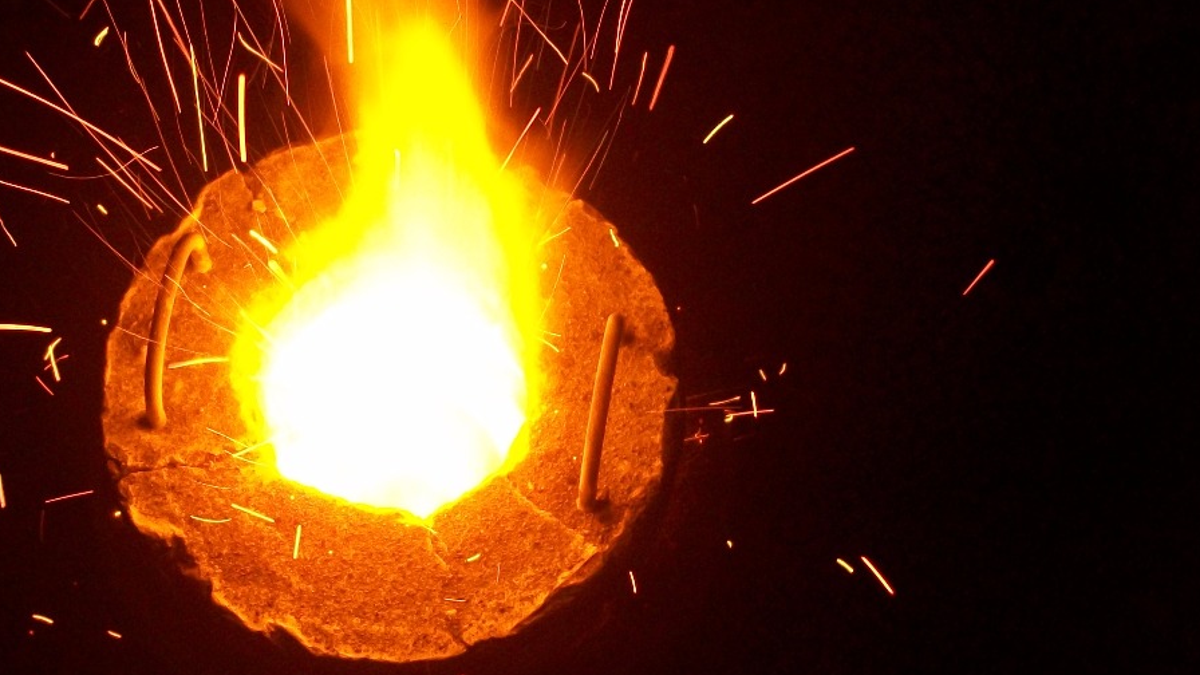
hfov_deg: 36.7
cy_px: 325
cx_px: 379
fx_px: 1782
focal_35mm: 56
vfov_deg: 21.4
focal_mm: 5.7
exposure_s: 1/30
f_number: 2.9
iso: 132
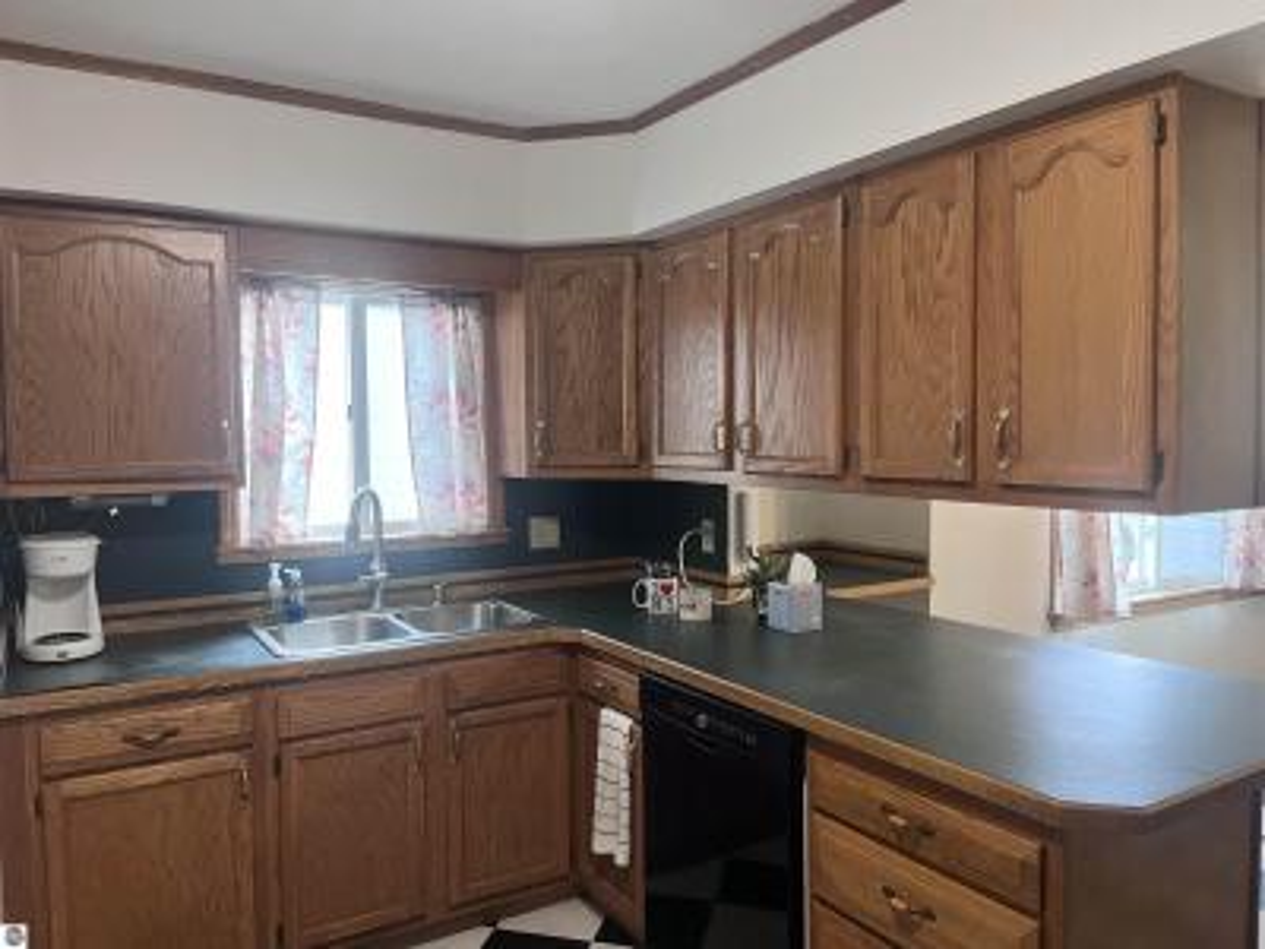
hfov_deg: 67.3
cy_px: 474
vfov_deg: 53.1
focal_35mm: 26
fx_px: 950
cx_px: 632
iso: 160
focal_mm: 5.1
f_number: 1.6
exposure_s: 1/60
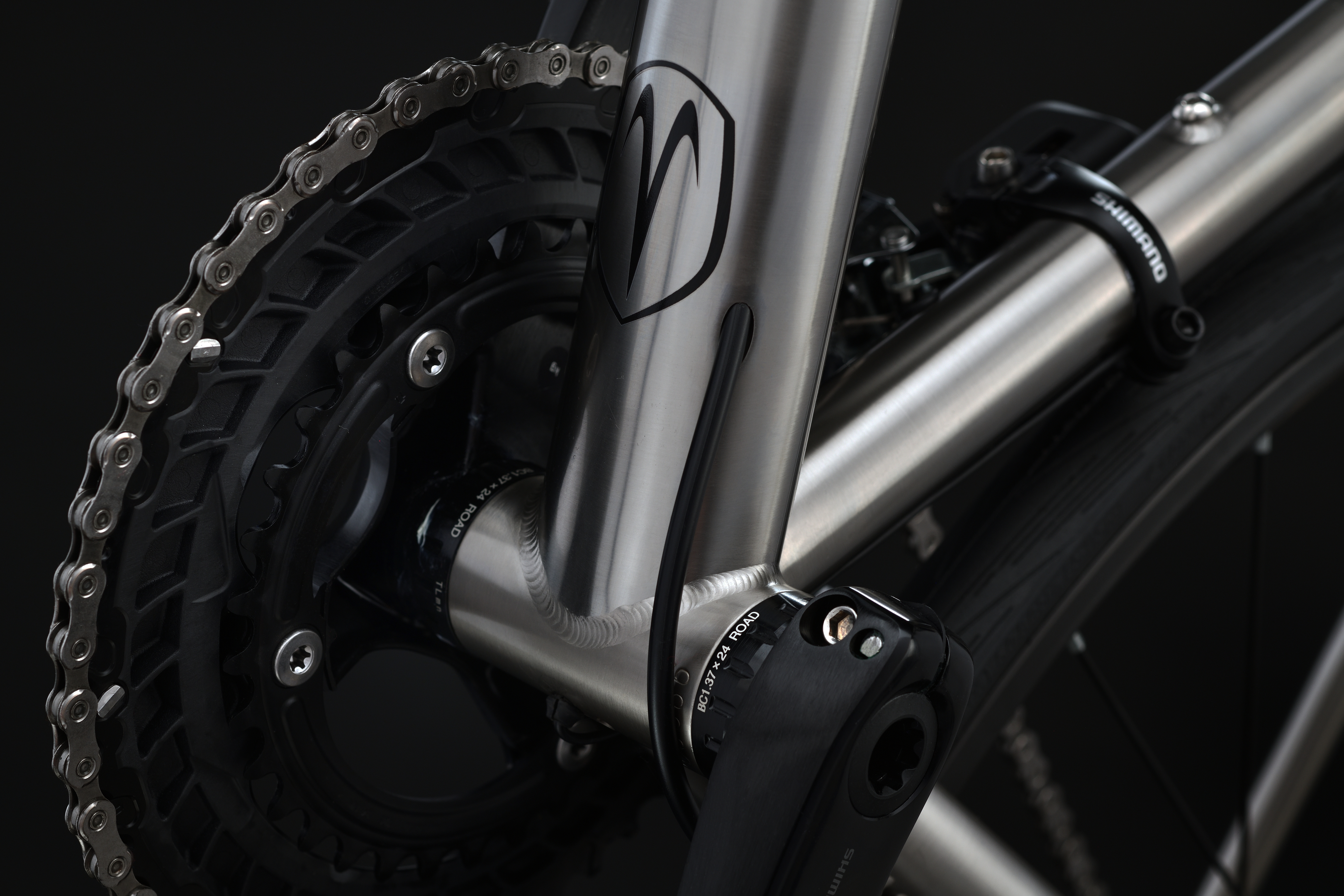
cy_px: 448
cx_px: 672
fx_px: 3173
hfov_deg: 23.9
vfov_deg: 16.1
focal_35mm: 85
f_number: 11
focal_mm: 85
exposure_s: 1/60
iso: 160
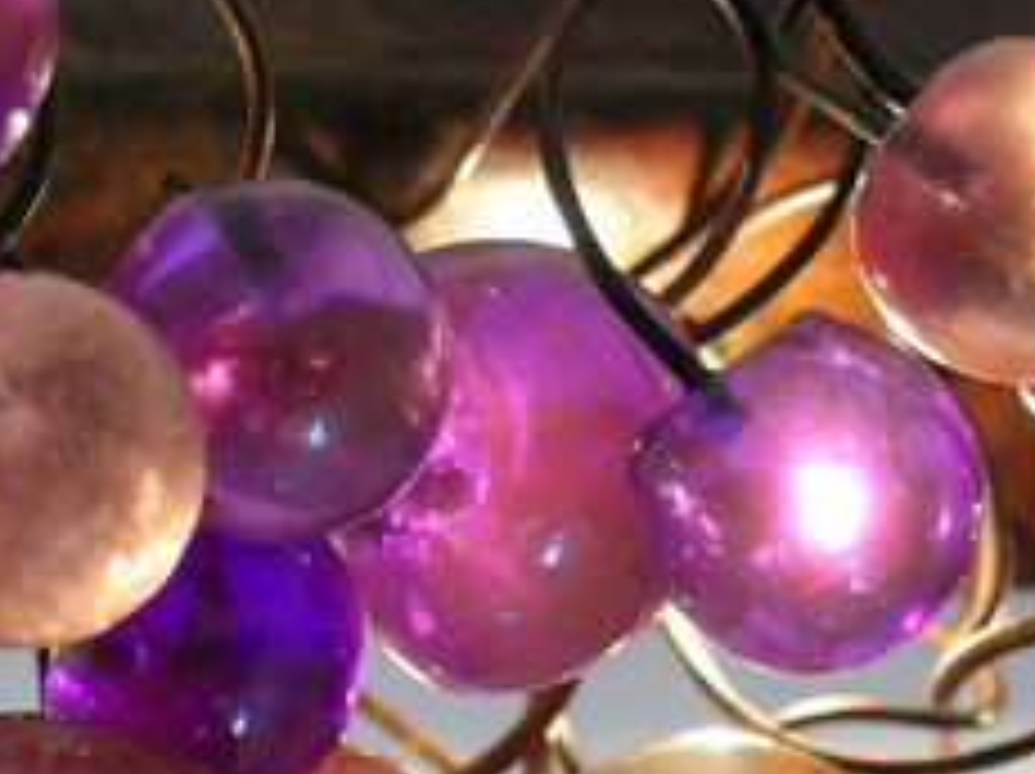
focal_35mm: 187
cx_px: 212
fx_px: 5585
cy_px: 664
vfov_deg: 7.9
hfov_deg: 10.6
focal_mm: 17.8
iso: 50
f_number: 4.2
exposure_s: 1/22.4
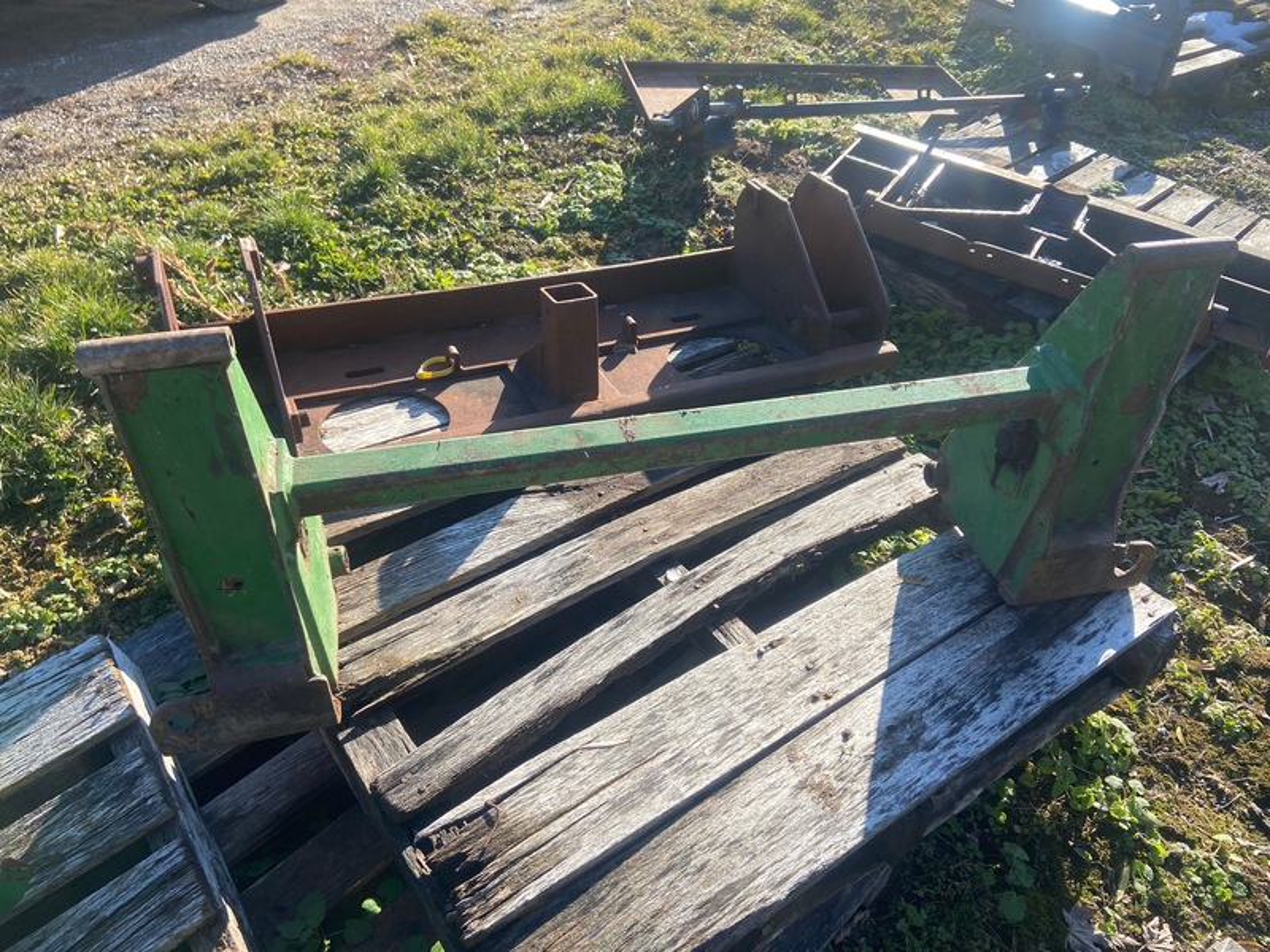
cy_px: 476
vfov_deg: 53.1
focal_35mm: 26
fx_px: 954
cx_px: 635
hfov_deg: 67.3
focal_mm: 4.25
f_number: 1.8
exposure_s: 1/1034
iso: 32
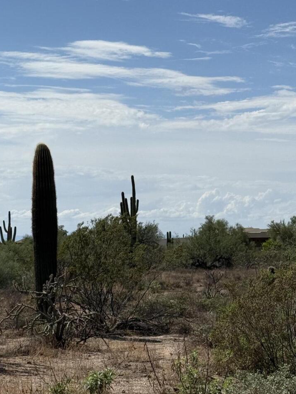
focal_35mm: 101
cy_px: 234
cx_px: 62
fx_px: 1151
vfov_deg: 19.4
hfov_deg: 14.6
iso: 64
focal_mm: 6.76
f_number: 1.78
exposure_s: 1/11364
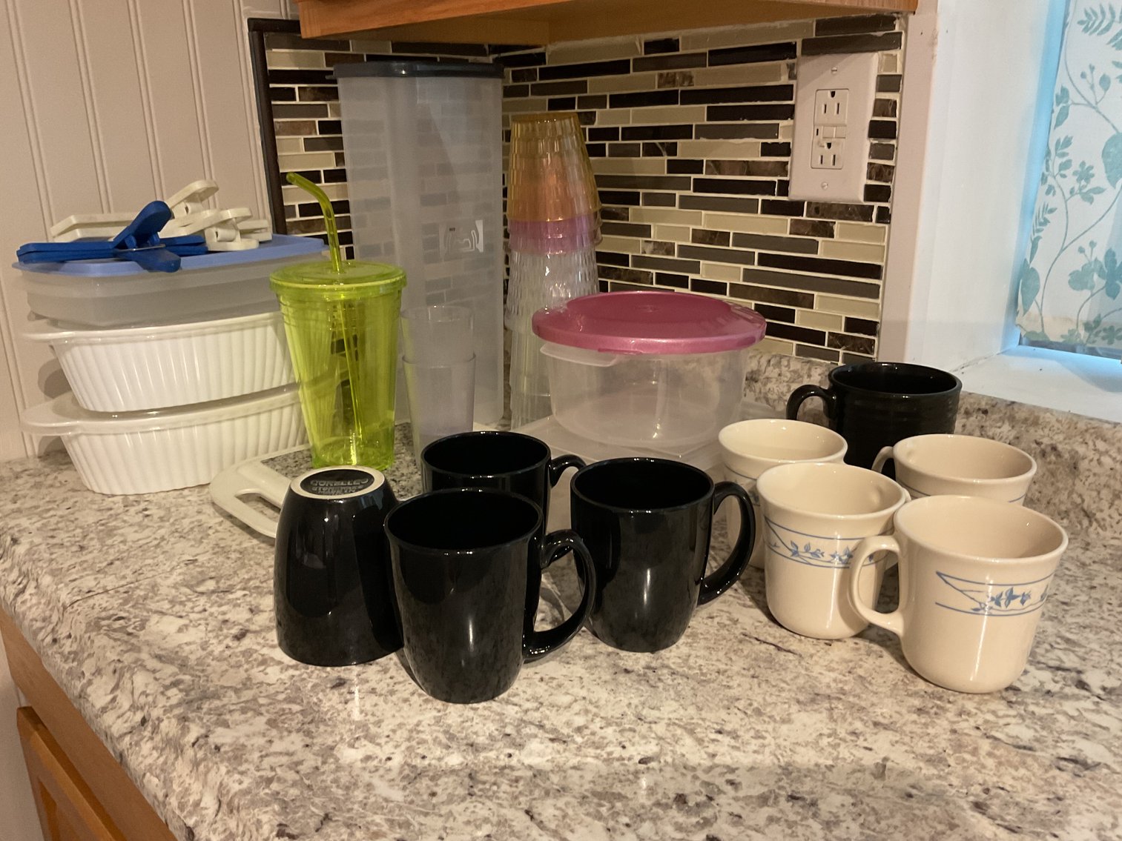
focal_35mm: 29
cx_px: 561
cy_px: 420
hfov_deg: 61.7
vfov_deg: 48.2
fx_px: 940
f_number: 1.8
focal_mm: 3
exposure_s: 1/40
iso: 200
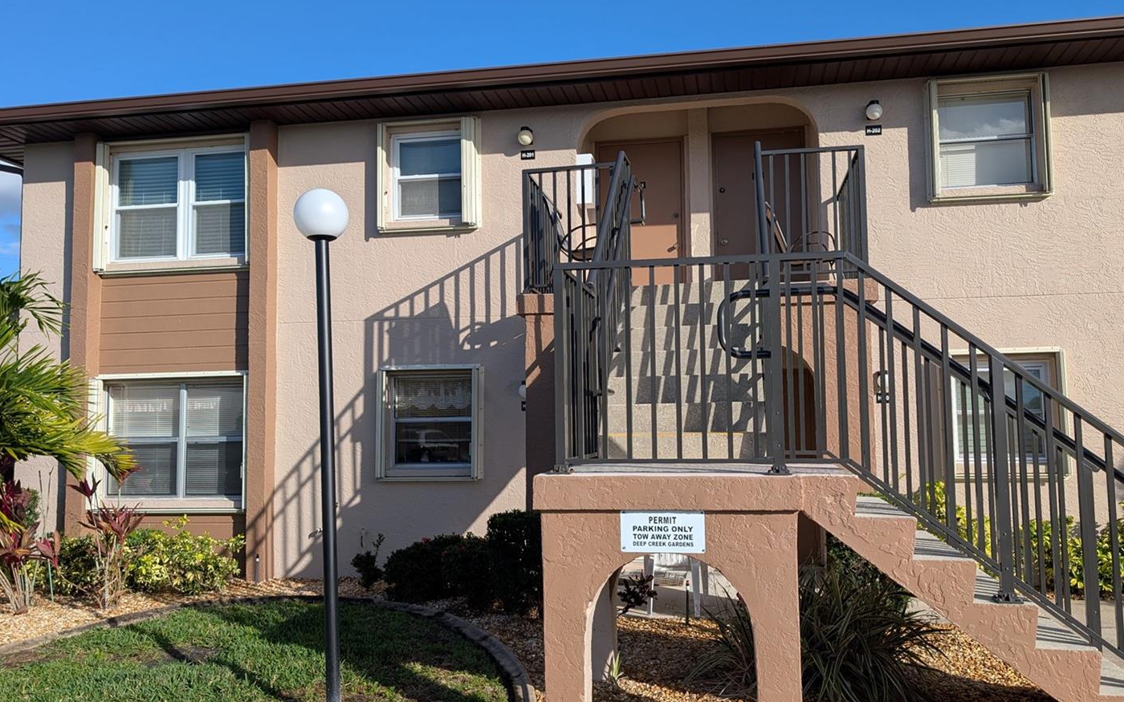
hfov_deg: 64.6
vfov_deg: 43.1
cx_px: 560
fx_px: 888
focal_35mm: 29
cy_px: 343
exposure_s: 1/1312
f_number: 1.68
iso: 20
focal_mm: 6.9
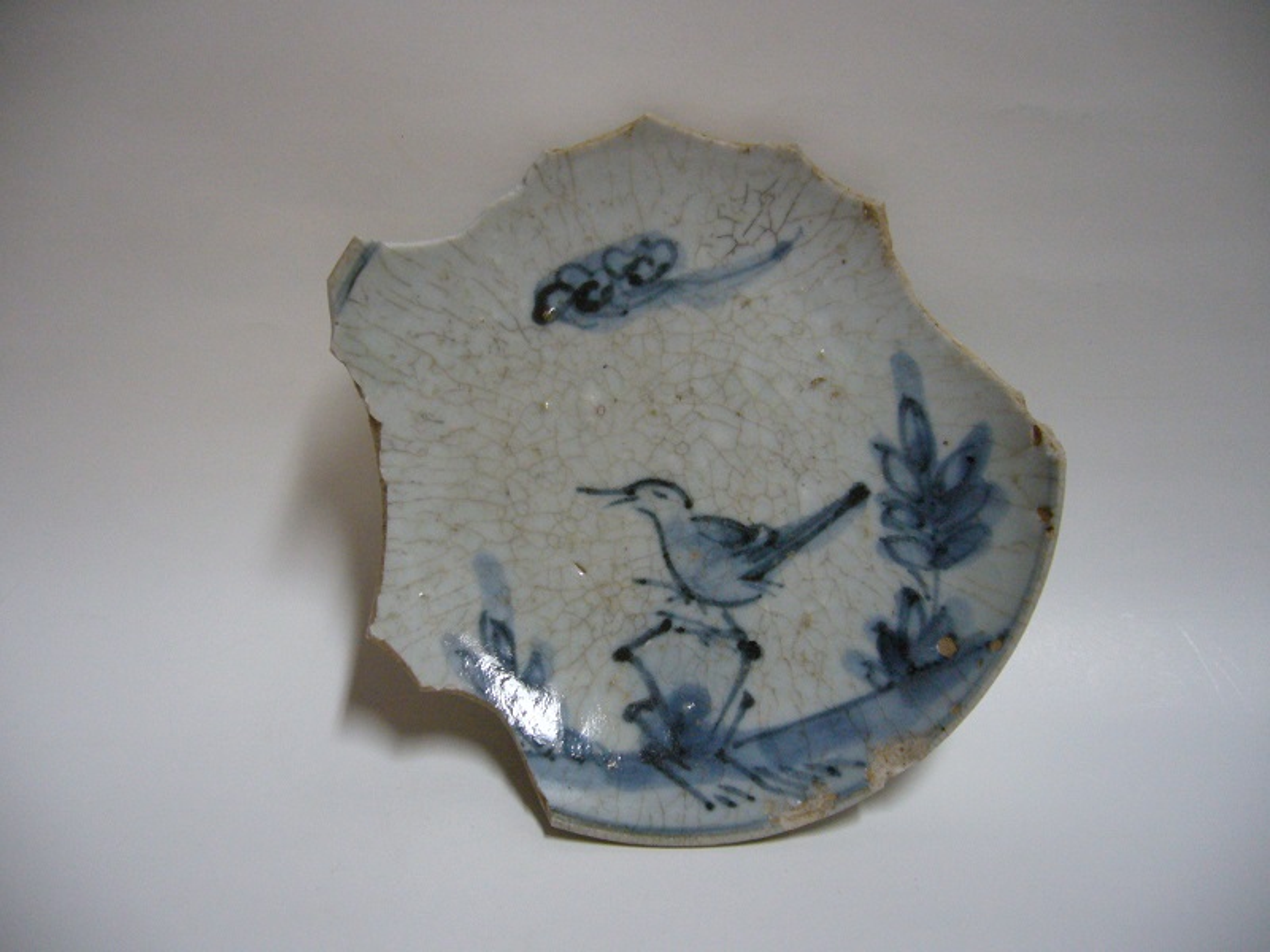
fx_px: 1284
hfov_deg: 52.6
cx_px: 635
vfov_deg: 40.7
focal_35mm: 35
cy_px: 476
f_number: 2.8
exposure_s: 1/13
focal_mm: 5.8
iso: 200
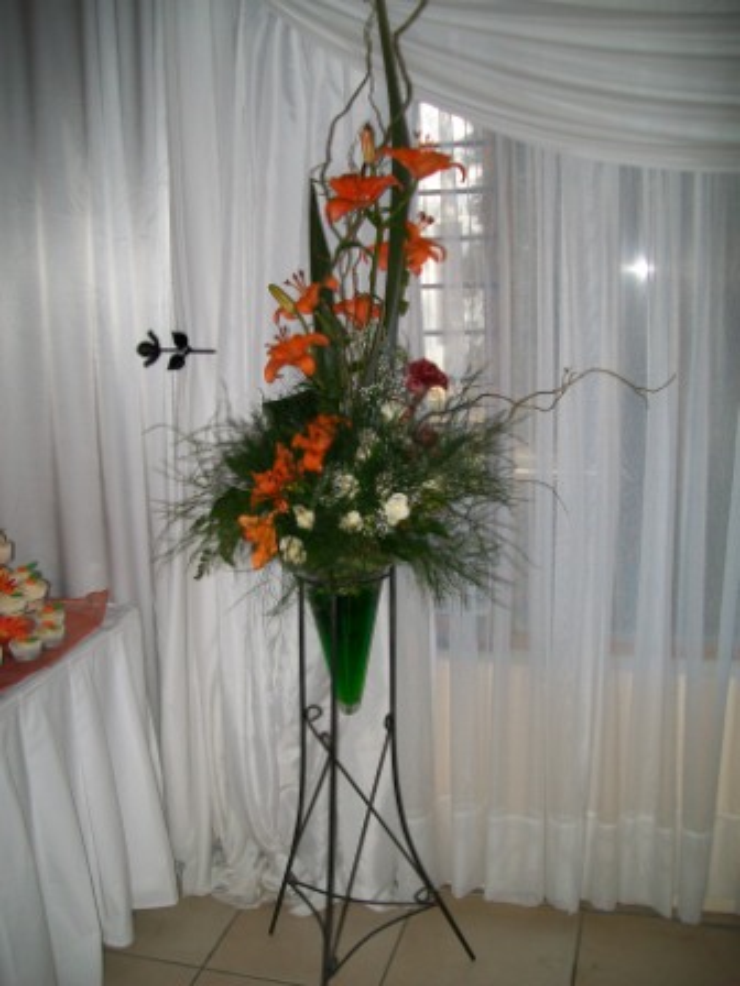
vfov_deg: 54.0
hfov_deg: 41.8
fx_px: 969
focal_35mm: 34
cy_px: 493
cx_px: 370
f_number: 2.7
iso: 64
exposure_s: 1/60
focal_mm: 6.1
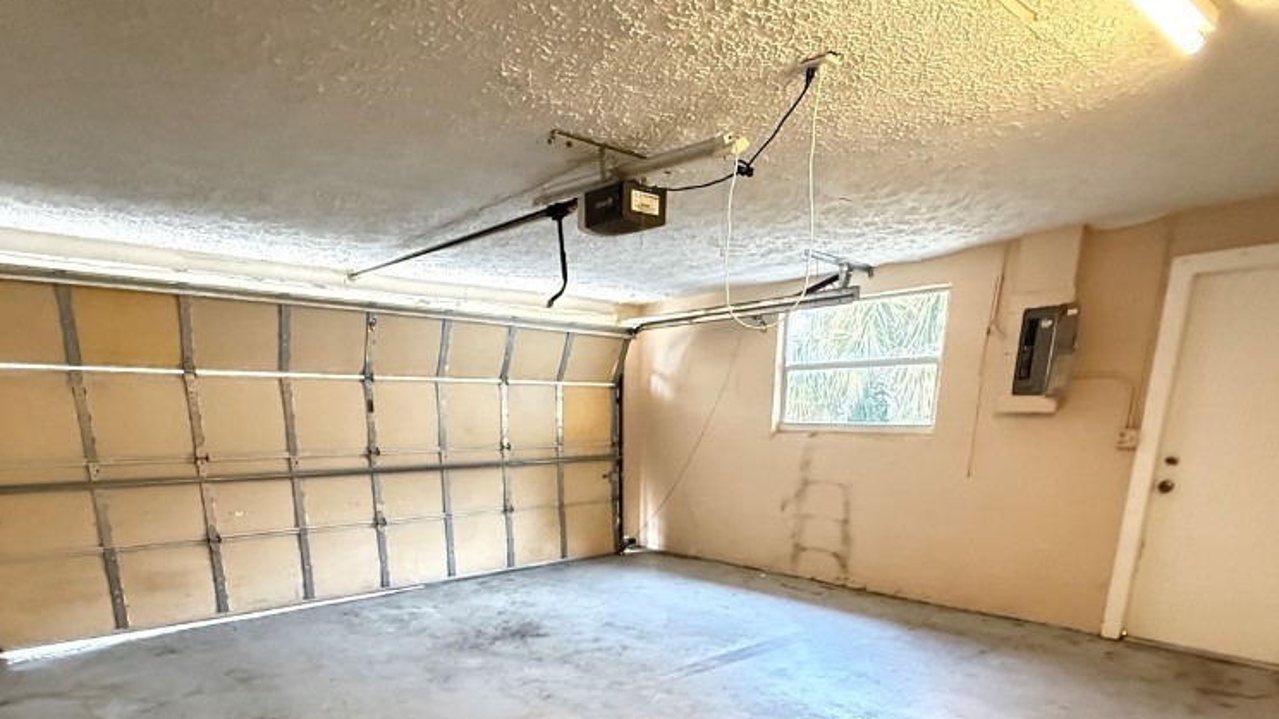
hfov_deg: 83.8
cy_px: 607
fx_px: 712
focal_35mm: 21
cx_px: 605
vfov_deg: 49.4
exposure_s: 1/60
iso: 1250
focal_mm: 2.22
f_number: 2.2
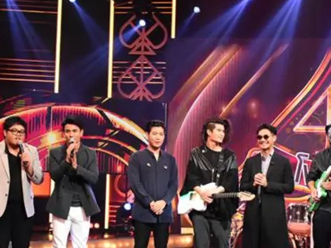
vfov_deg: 15.7
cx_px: 240
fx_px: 899
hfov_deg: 20.7
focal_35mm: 94
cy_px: 160
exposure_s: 1/640
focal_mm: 40
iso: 8000
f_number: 4.5
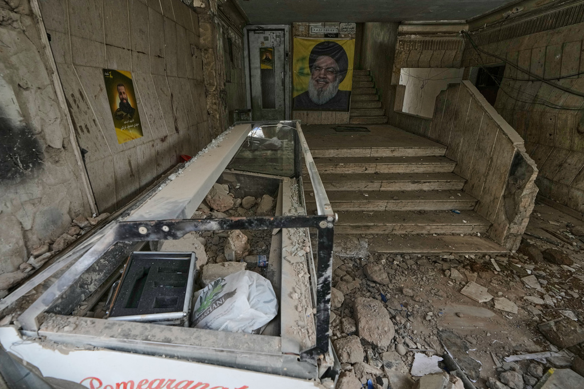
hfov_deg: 96.8
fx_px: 259
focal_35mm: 16
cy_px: 194
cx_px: 292
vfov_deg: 73.7
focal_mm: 16
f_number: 5
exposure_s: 1/200
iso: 800
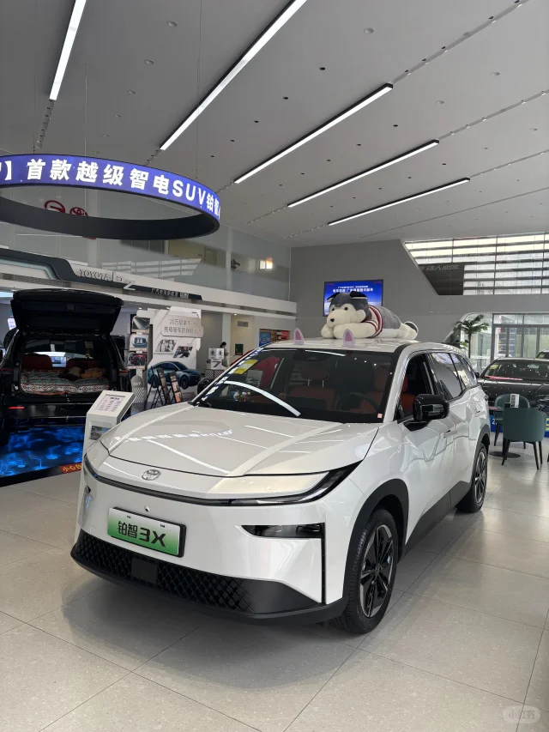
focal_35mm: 26
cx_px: 274
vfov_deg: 67.3
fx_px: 550
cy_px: 366
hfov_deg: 53.1
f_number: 1.6
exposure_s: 1/130
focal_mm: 5.96
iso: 32
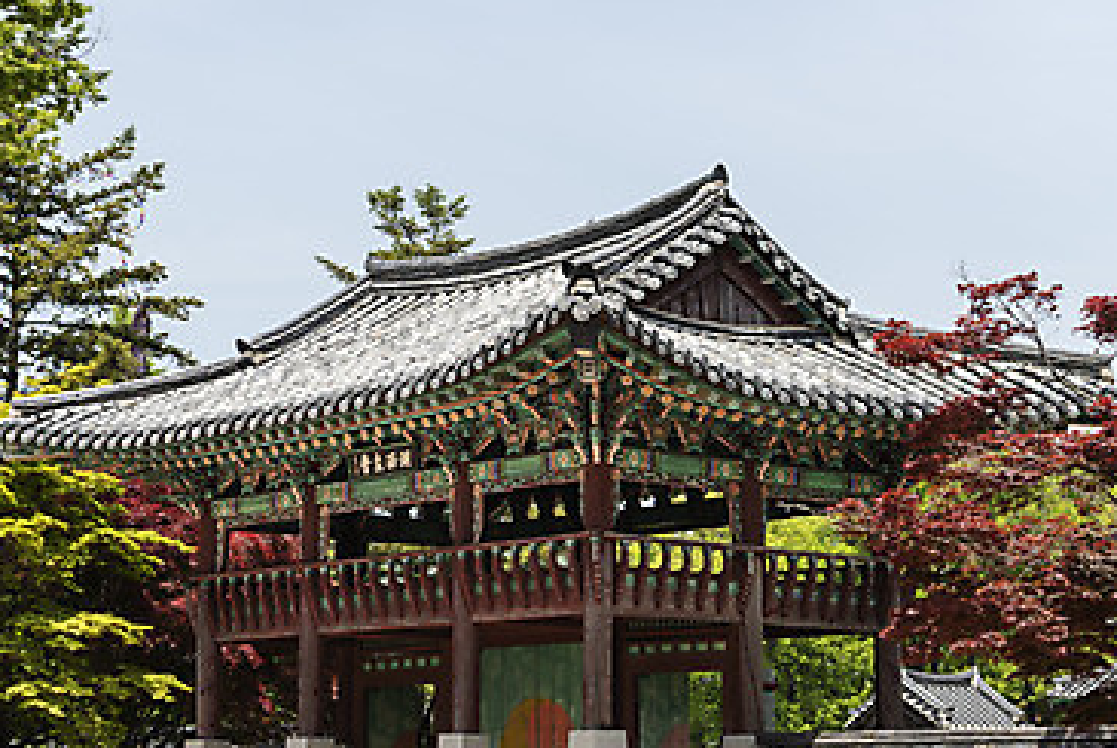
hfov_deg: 23.7
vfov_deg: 16.1
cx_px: 343
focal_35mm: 85
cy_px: 430
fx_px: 2640
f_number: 5.6
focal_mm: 52
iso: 100
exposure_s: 1/400
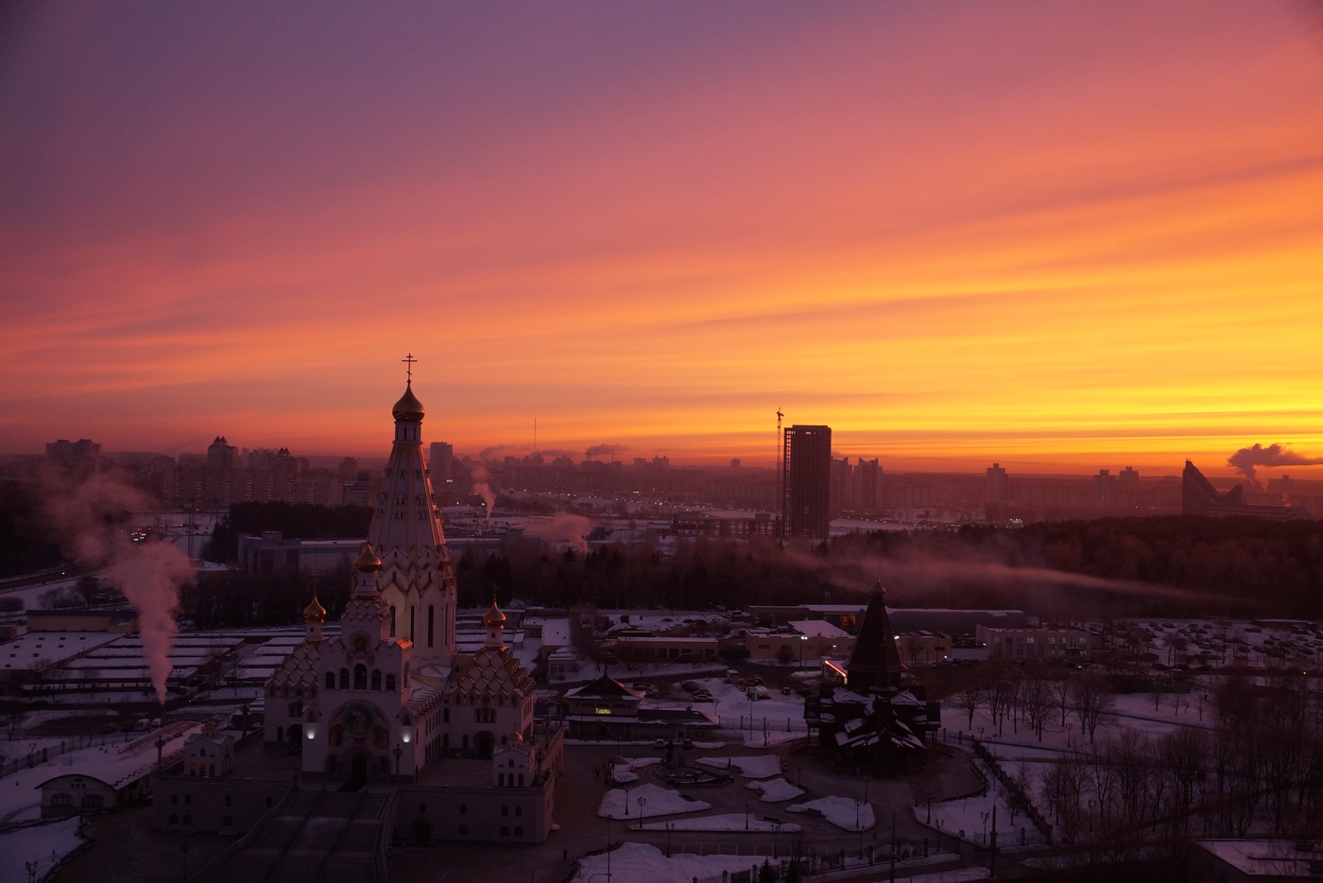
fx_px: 1323
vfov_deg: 36.9
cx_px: 662
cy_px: 442
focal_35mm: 36
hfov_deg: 53.1
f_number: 4
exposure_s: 1/160
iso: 500
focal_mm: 24
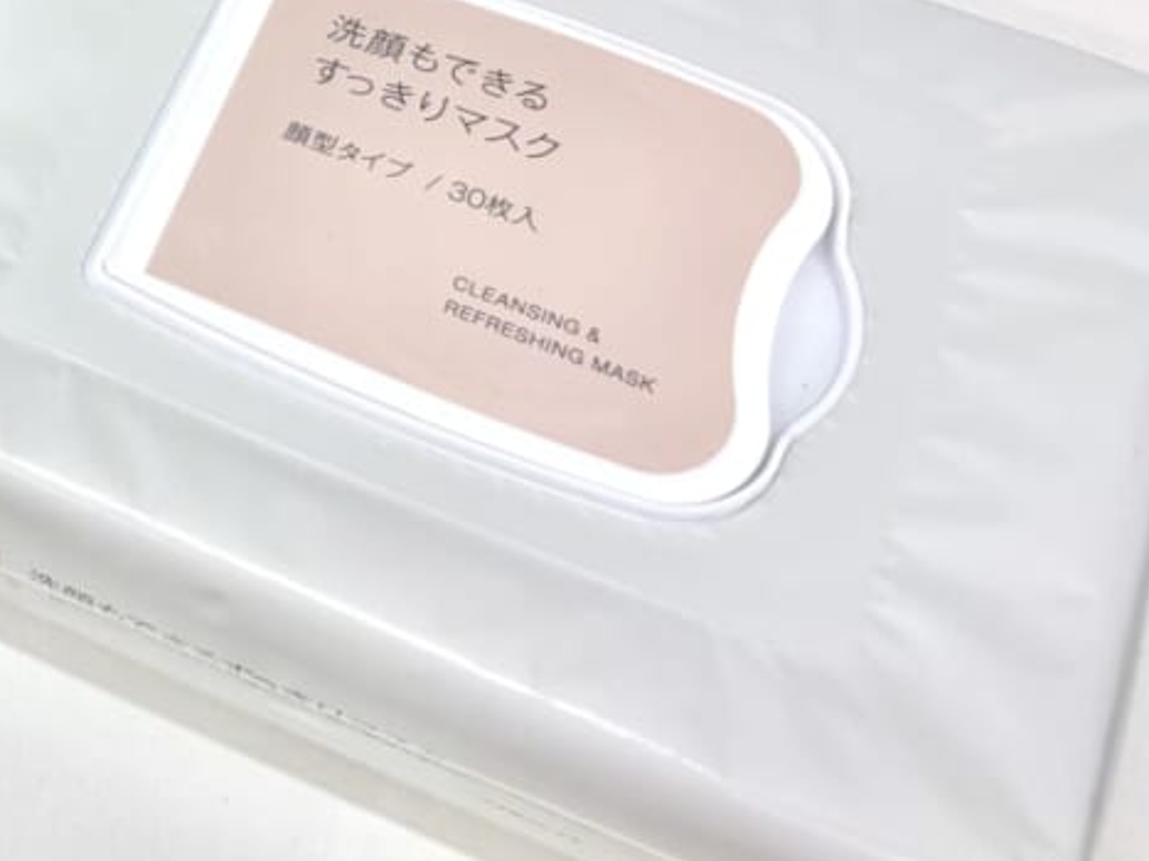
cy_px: 148
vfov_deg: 25.1
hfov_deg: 30.7
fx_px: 1892
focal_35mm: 57
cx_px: -66
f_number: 1.6
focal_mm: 5.96
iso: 40
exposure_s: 1/181
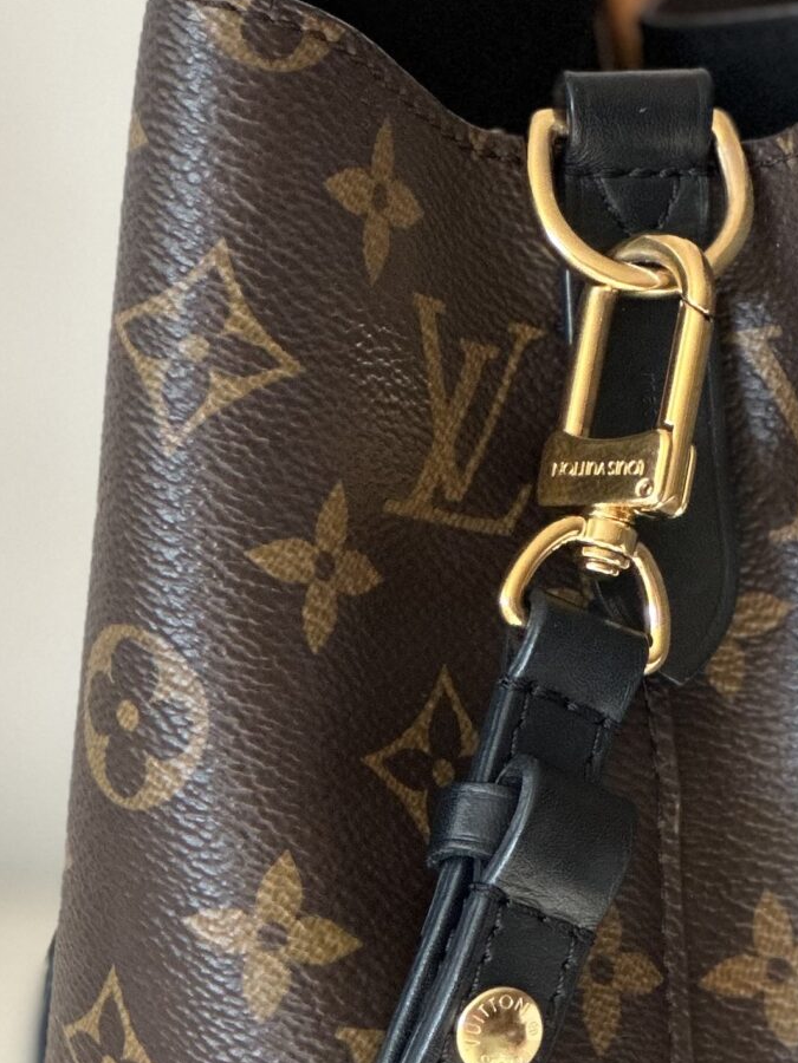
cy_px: 1012
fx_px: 6731
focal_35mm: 219
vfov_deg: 9.0
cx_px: 679
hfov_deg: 6.8
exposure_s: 1/113
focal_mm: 9
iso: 250
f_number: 2.8
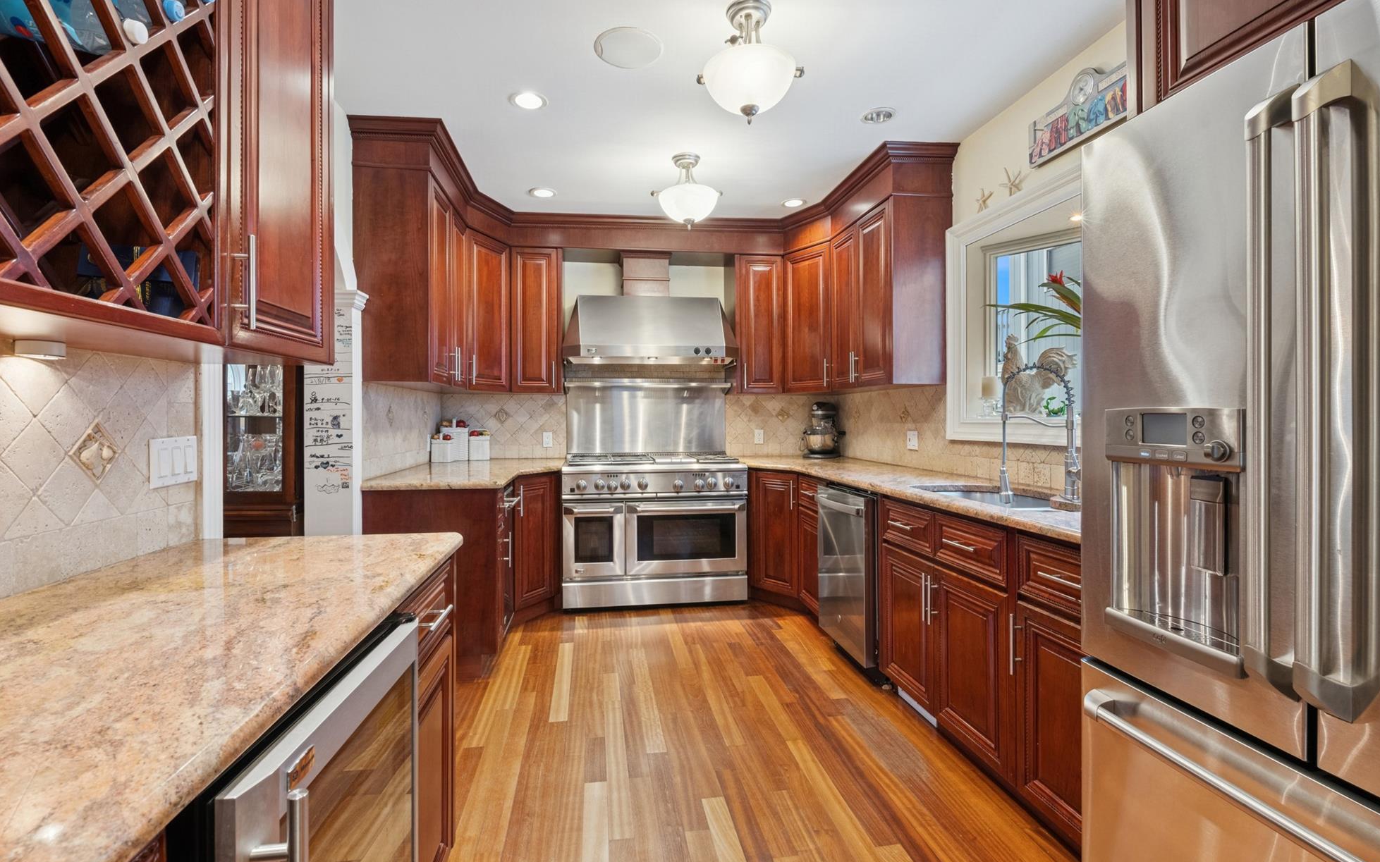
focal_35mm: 16
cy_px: 435
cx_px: 665
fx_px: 602
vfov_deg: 71.2
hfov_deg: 97.8
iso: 640
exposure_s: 1/5
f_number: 14
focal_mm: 15
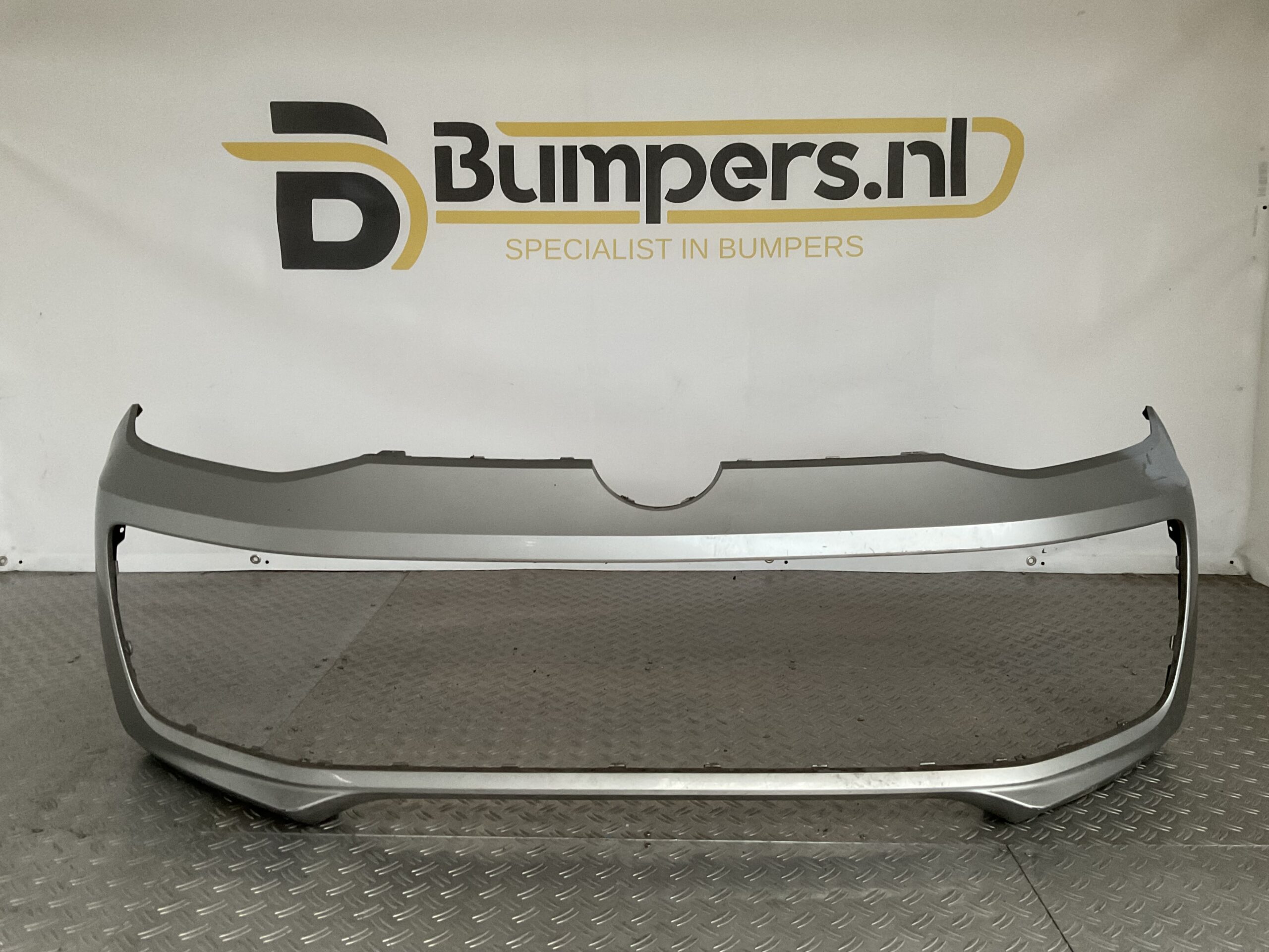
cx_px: 634
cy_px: 476
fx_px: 1063
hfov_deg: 61.7
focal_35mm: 29
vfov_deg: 48.2
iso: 250
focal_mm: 3
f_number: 1.8
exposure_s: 1/33
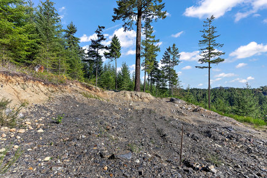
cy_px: 89
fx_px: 126
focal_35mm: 17
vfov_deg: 70.4
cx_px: 134
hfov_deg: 93.3
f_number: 9
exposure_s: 1/160
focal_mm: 17
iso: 320
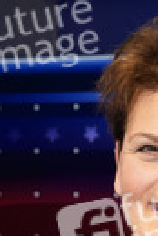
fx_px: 847
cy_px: 316
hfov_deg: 10.4
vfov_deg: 15.1
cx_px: 203
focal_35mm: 129
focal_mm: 42
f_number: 5.6
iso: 2000
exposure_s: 1/125
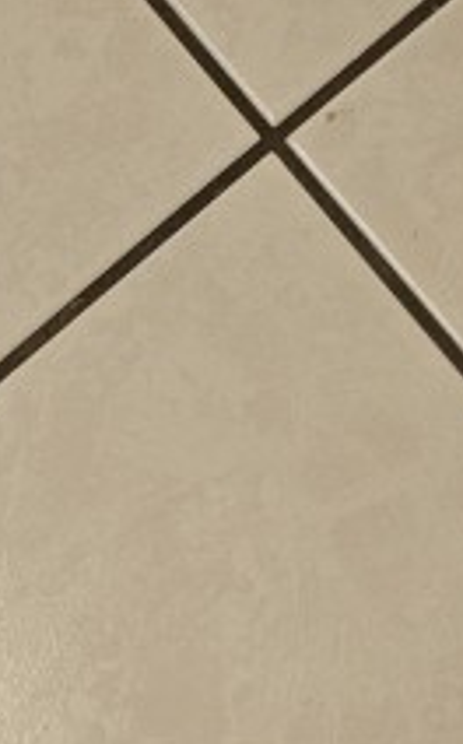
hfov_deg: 13.0
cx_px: -344
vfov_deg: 18.1
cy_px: 1320
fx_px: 1862
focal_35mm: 92
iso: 800
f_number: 1.8
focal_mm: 5.4
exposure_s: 1/100
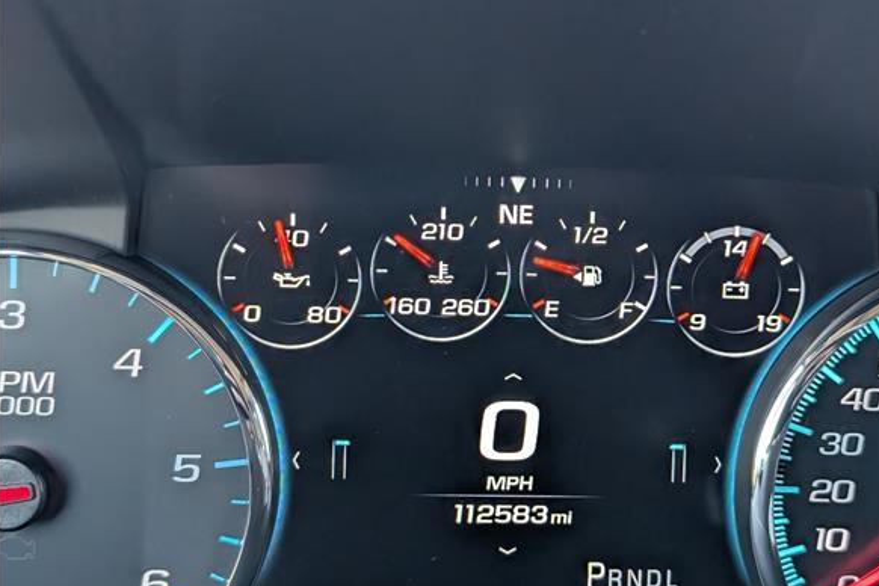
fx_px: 1367
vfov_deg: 24.2
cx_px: 479
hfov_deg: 35.6
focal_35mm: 56
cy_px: 313
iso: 483
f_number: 1.68
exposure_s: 1/588
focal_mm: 6.9
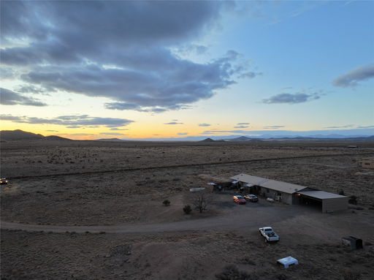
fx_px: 259
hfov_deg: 71.6
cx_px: 187
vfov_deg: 56.7
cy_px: 140
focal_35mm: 24
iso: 180
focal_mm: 12.29
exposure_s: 1/15
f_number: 2.8
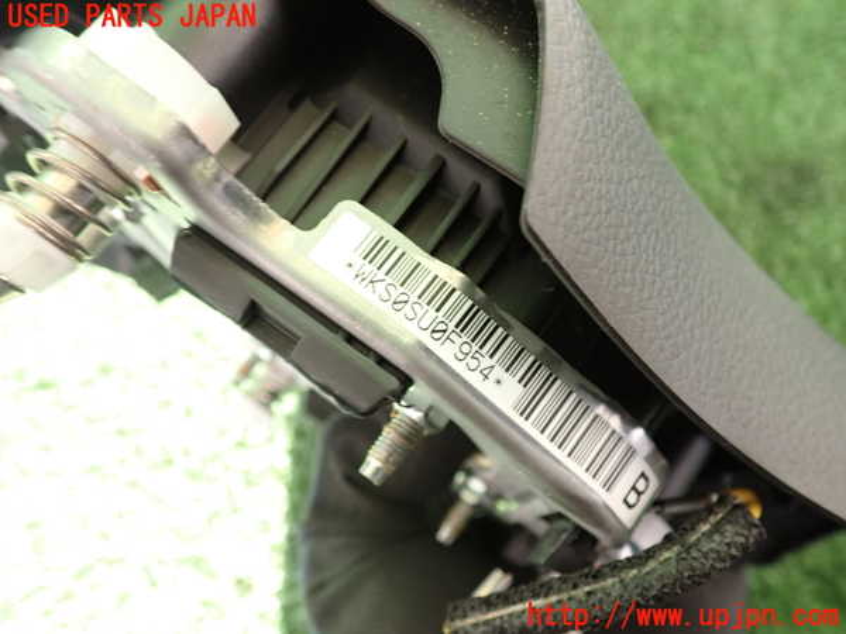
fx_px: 733
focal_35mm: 30
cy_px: 317
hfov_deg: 60.0
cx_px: 423
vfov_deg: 46.8
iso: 200
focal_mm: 5.4
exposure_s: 1/30
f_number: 2.3
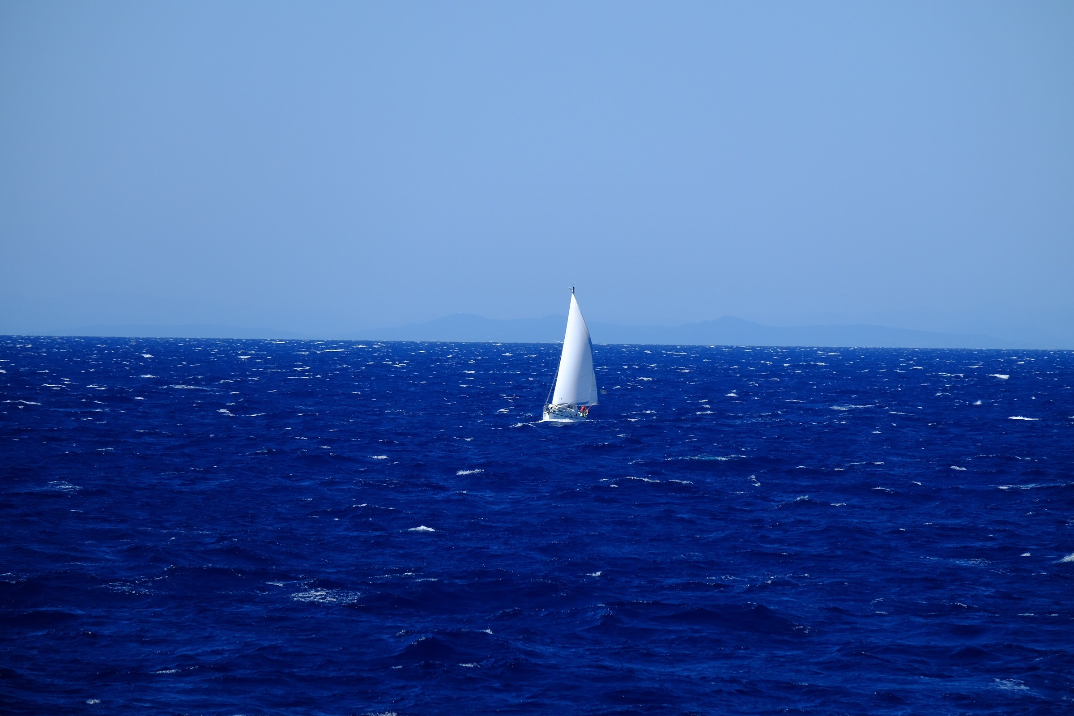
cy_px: 358
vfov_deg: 4.0
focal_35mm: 345
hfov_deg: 6.0
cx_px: 537
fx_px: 10292
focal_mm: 230
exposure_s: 1/1100
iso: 400
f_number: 7.1
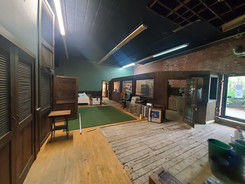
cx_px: 122
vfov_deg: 89.9
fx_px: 92
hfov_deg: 106.2
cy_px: 92
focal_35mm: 13
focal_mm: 1.8
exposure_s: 1/24
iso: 800
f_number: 2.2
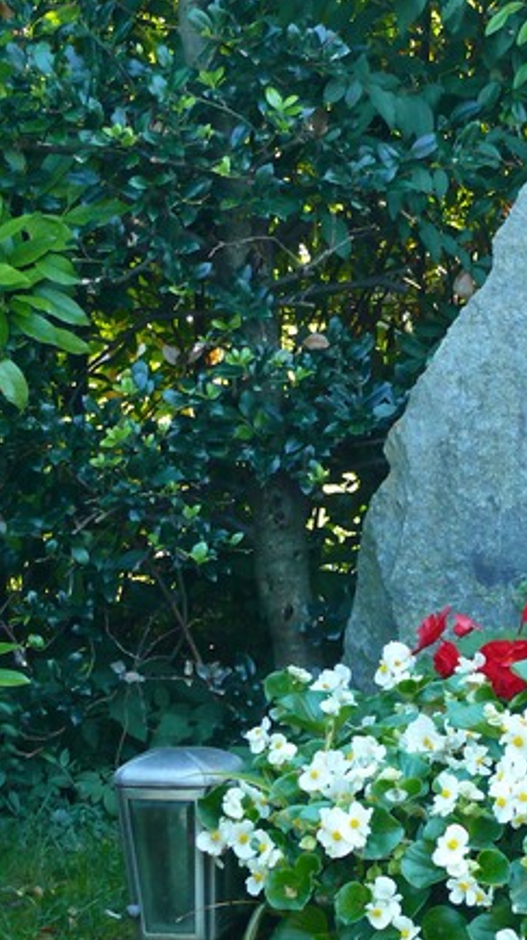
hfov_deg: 9.0
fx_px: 3335
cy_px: 625
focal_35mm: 134
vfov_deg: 16.0
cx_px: 544
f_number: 3.2
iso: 200
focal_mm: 15.1
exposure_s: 1/30
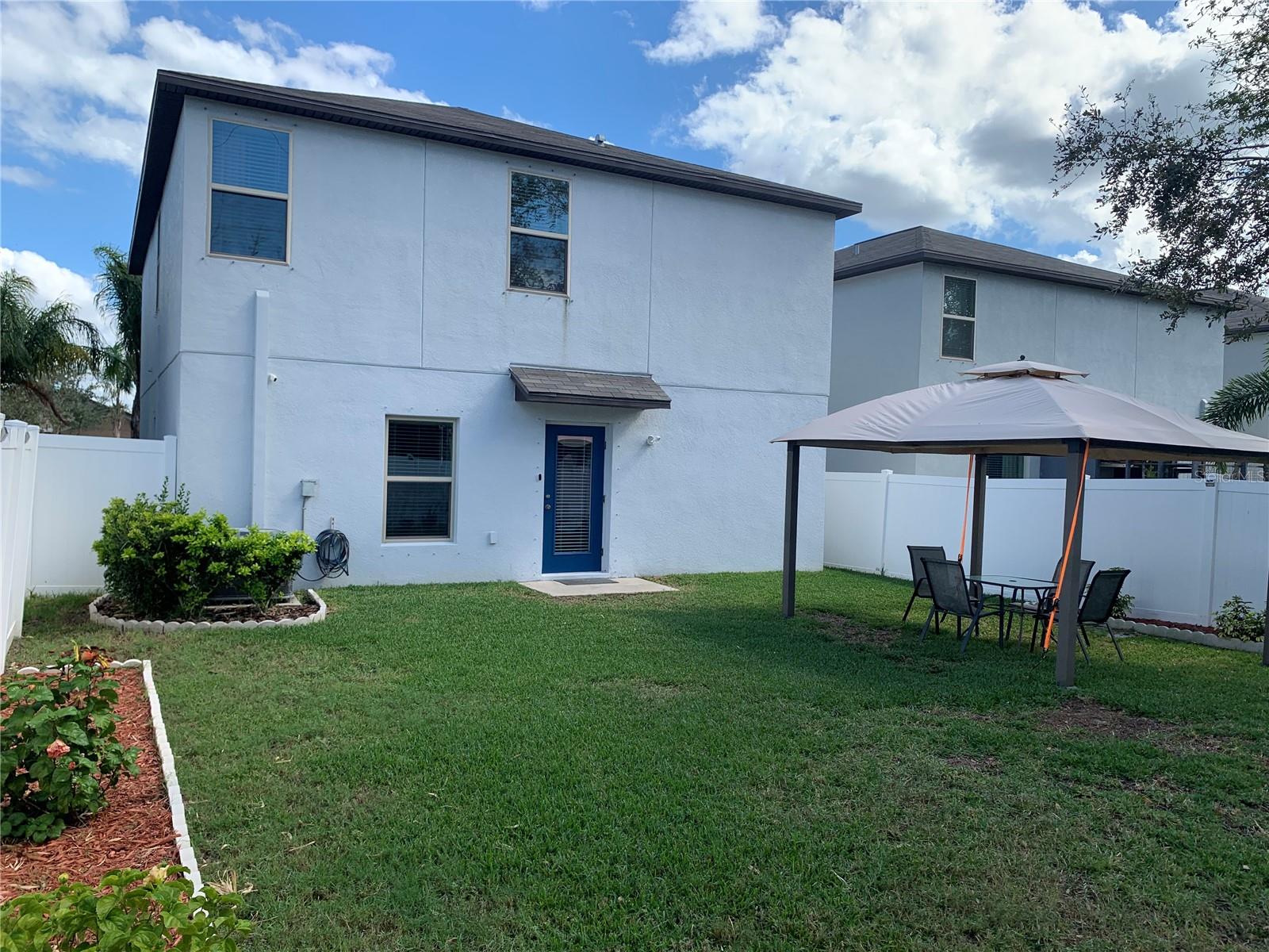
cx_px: 634
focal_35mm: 26
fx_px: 953
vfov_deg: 53.1
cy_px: 476
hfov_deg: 67.3
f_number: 1.8
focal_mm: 4.25
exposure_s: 1/1205
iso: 25
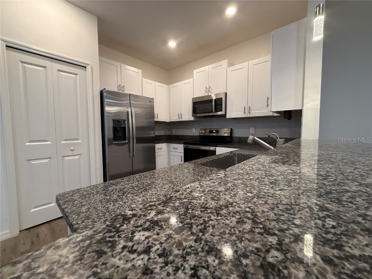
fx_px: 150
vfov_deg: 85.7
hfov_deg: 102.1
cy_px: 140
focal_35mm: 14
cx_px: 186
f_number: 2.2
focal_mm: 2.22
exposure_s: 1/120
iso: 320
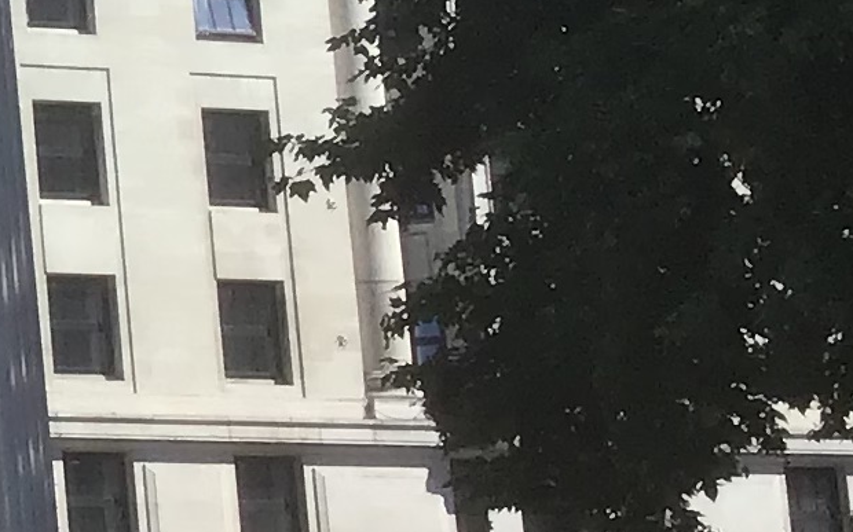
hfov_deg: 10.7
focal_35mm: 173
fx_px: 4020
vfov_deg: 7.6
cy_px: 91
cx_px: -1052
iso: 25
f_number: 2.4
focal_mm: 3.3
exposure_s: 1/1253
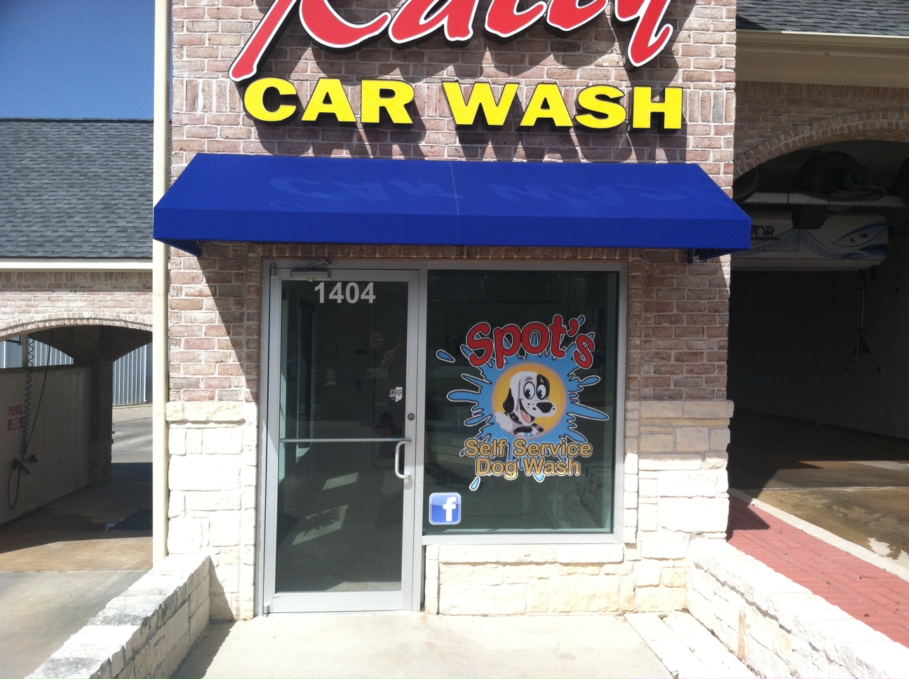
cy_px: 340
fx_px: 918
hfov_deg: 52.7
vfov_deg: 40.6
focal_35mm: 35
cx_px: 454
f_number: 2.8
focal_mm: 3.85
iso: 80
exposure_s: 1/1765
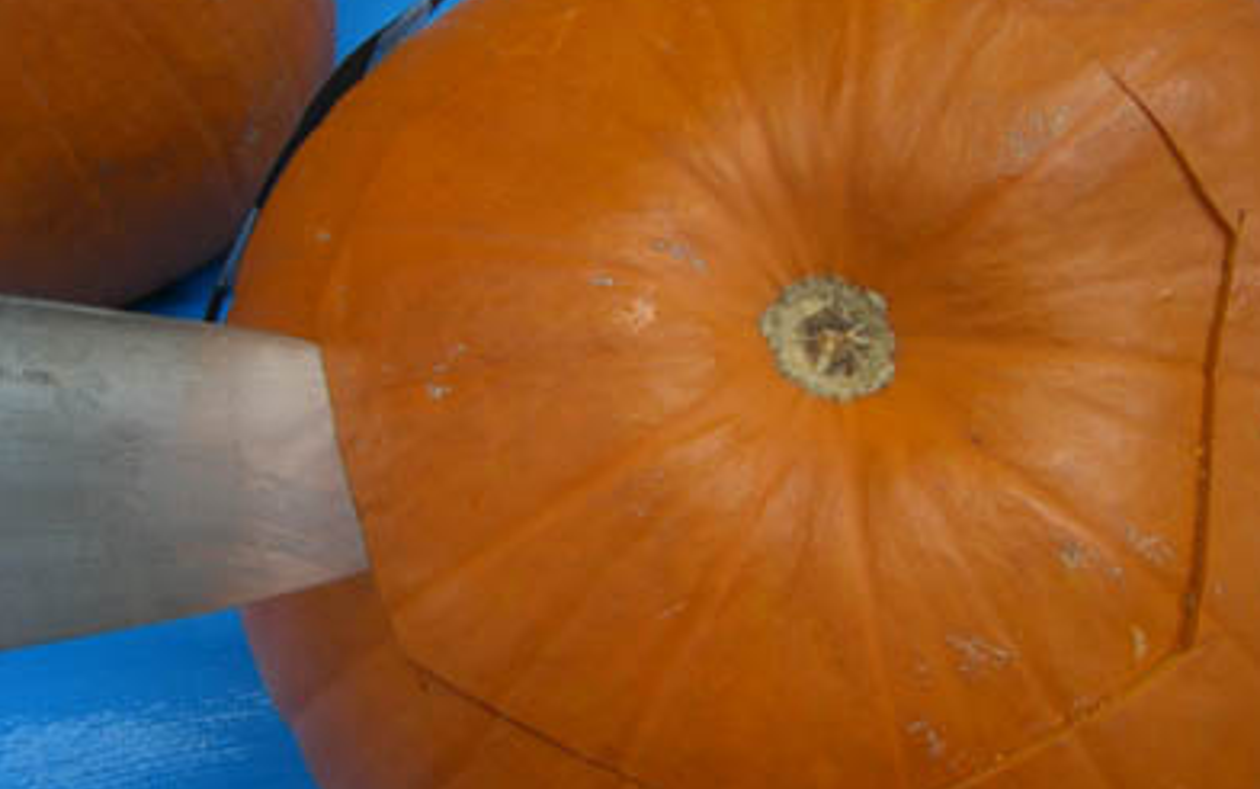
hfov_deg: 48.2
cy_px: 382
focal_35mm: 41
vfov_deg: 31.3
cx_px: 638
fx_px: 1409
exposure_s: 1/160
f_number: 4.3
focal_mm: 6.2
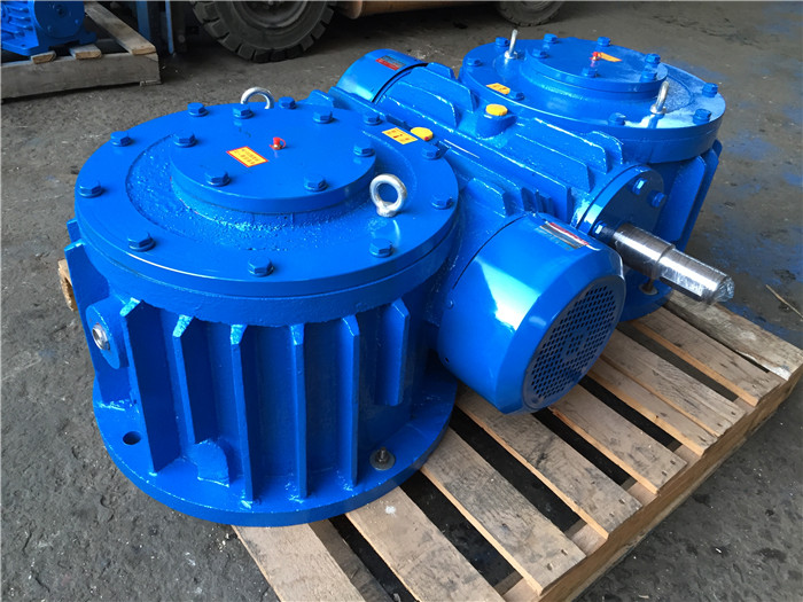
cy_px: 301
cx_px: 402
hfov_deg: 61.7
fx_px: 673
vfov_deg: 48.2
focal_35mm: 29
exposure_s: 1/33
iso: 125
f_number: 2.2
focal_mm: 4.15
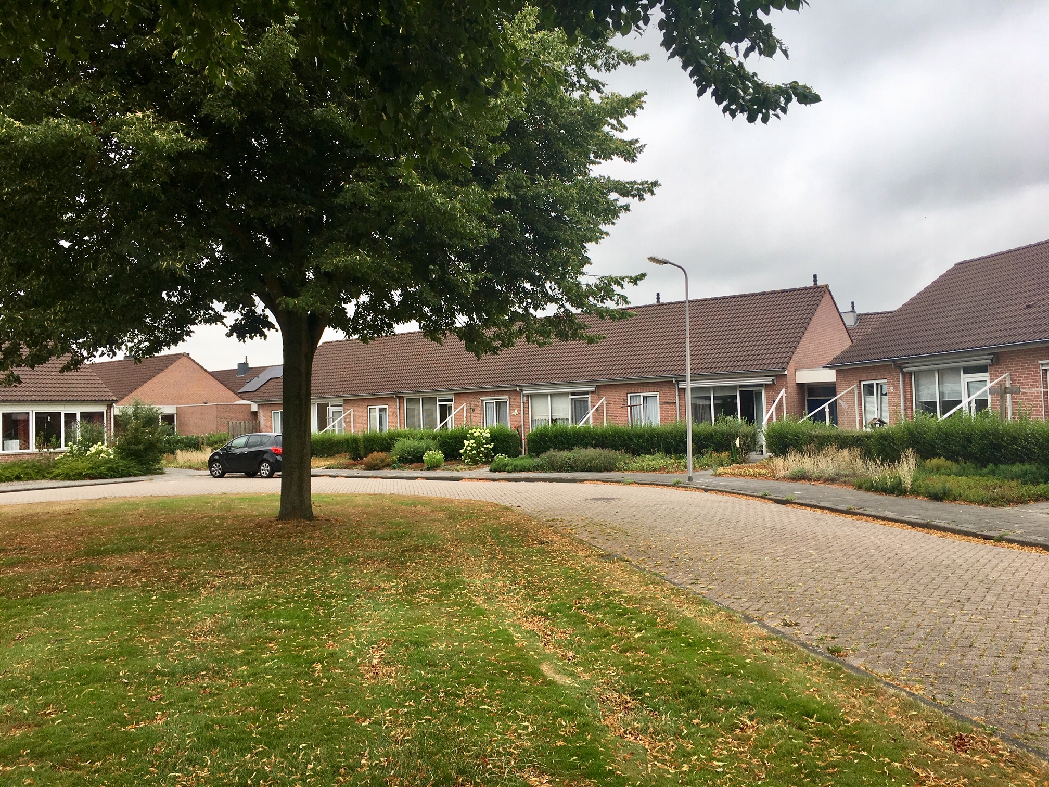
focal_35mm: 29
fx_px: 879
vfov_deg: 48.2
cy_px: 394
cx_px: 524
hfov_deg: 61.7
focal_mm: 4.15
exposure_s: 1/674
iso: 25
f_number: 2.2
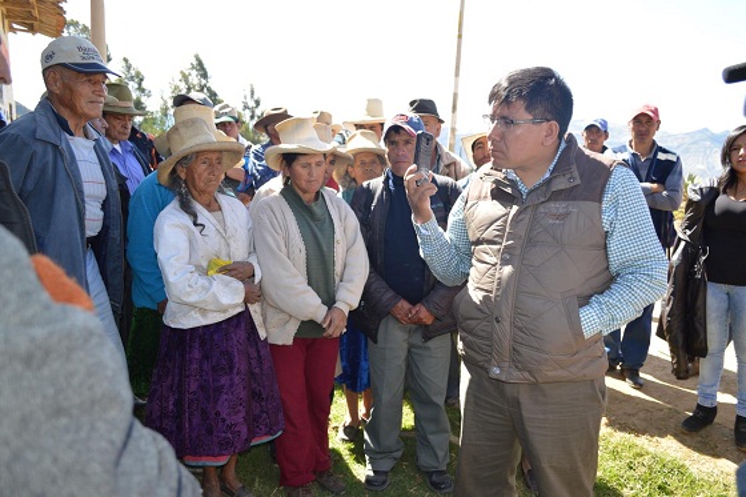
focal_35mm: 30
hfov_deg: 61.9
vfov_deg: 43.6
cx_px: 373
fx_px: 621
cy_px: 248
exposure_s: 1/160
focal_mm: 20
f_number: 4
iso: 100
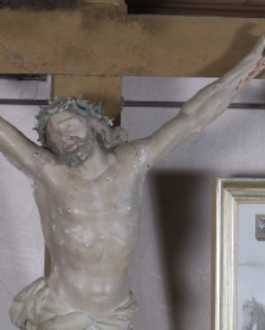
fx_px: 1536
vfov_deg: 12.2
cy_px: 286
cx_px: 94
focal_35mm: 157
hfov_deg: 9.9
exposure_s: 1/30
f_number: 14
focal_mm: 52
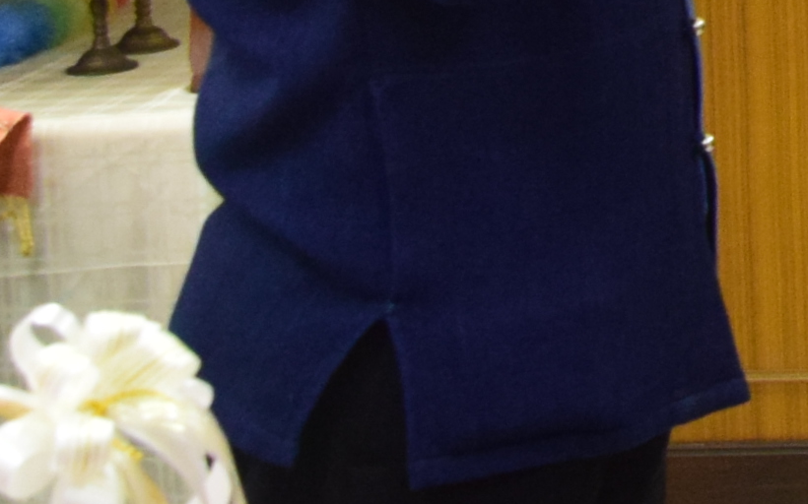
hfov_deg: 11.8
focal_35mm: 151
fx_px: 3324
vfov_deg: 8.2
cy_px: -528
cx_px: 1821
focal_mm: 18
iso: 1600
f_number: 5.6
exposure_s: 1/50
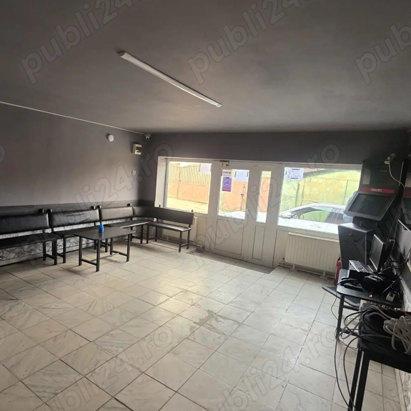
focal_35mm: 20
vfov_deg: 74.8
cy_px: 213
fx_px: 269
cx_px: 179
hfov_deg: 74.5
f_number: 1.9
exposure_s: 1/50
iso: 250
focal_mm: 2.2
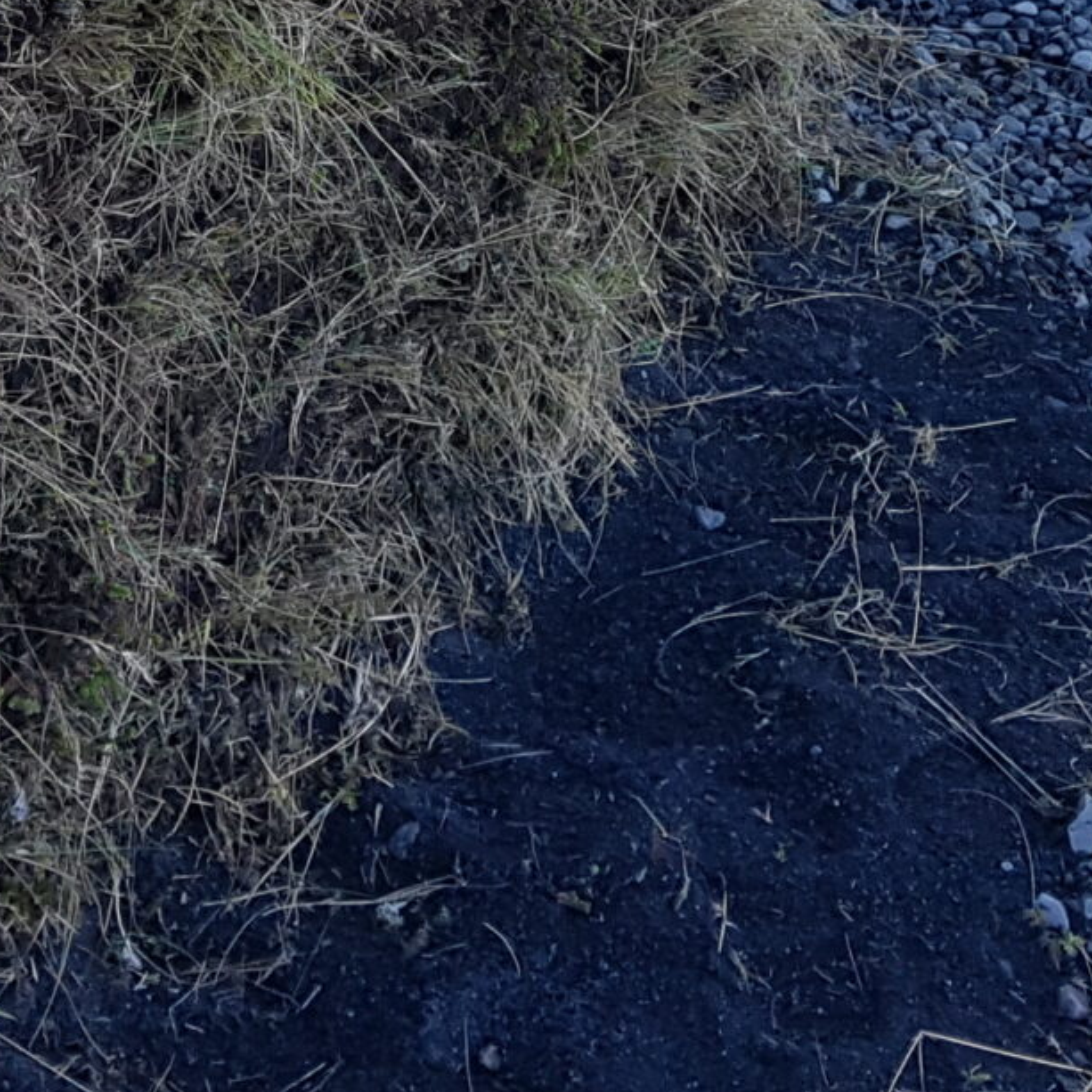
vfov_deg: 16.6
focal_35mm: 96
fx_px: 3426
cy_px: -506
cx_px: 488
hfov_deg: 18.1
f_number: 1.7
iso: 50
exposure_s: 1/499
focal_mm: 4.2
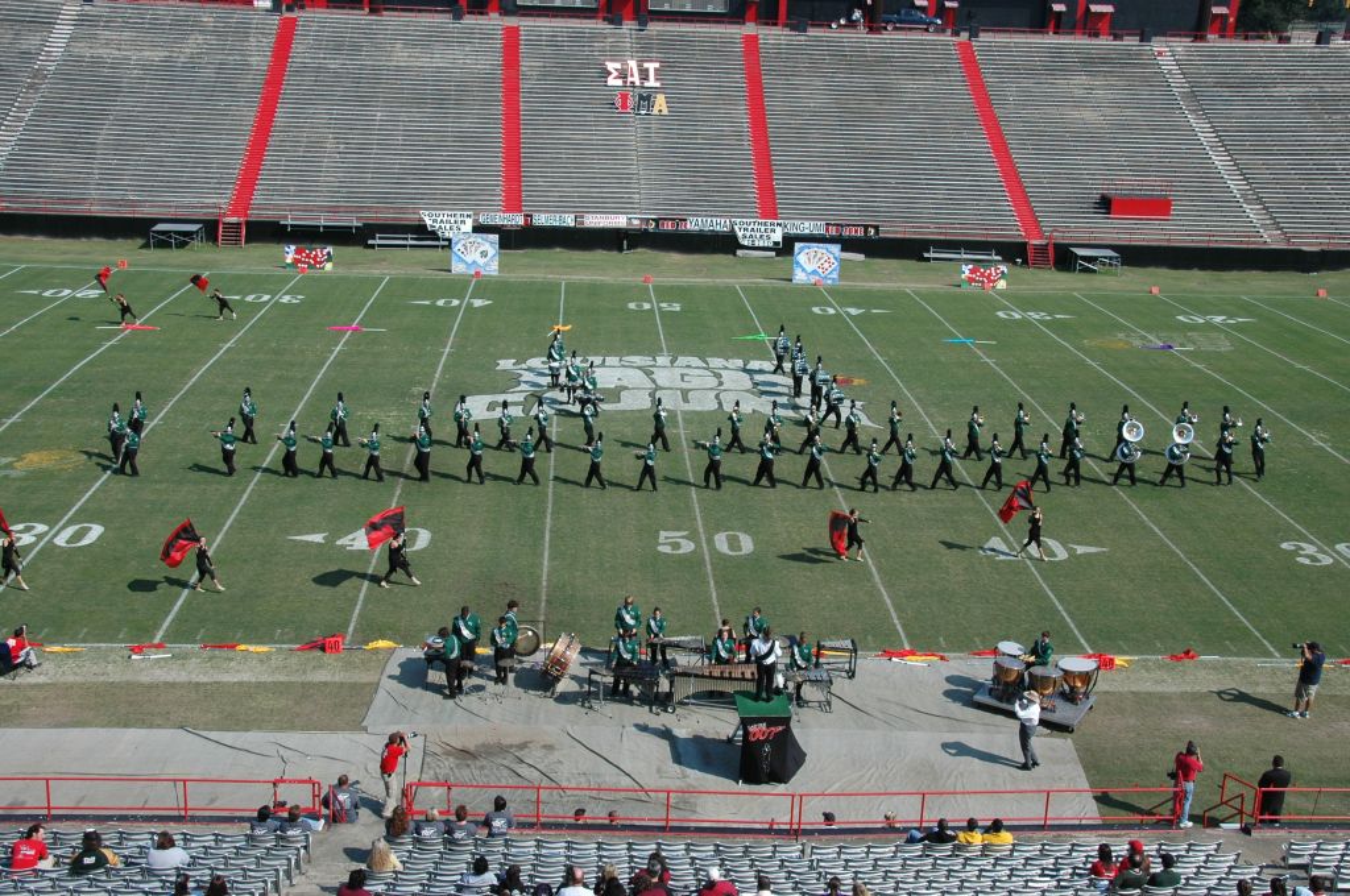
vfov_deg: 31.8
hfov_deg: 46.5
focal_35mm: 42
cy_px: 448
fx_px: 1573
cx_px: 675
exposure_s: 1/320
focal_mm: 28
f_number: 9
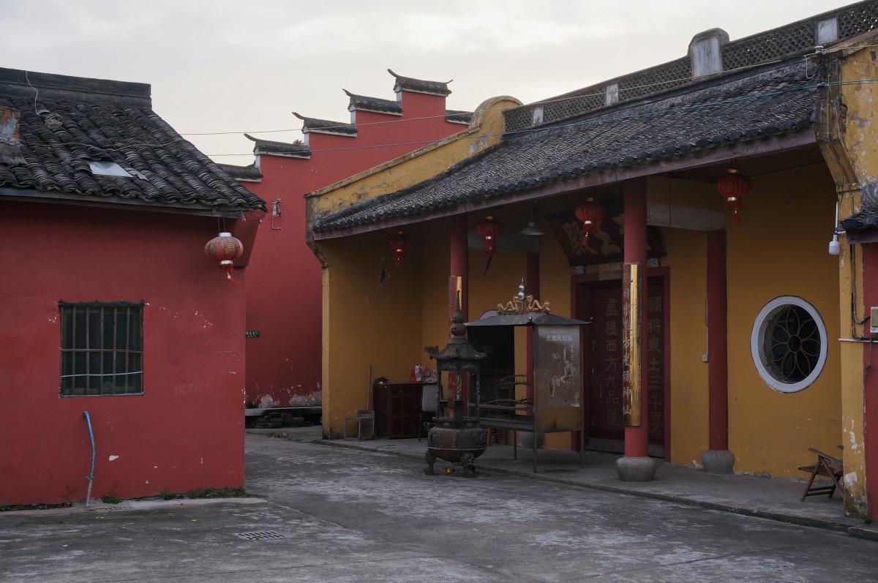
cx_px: 439
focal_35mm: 45
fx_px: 1096
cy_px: 292
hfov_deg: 43.7
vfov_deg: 29.8
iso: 100
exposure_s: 1/30
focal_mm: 30
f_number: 8
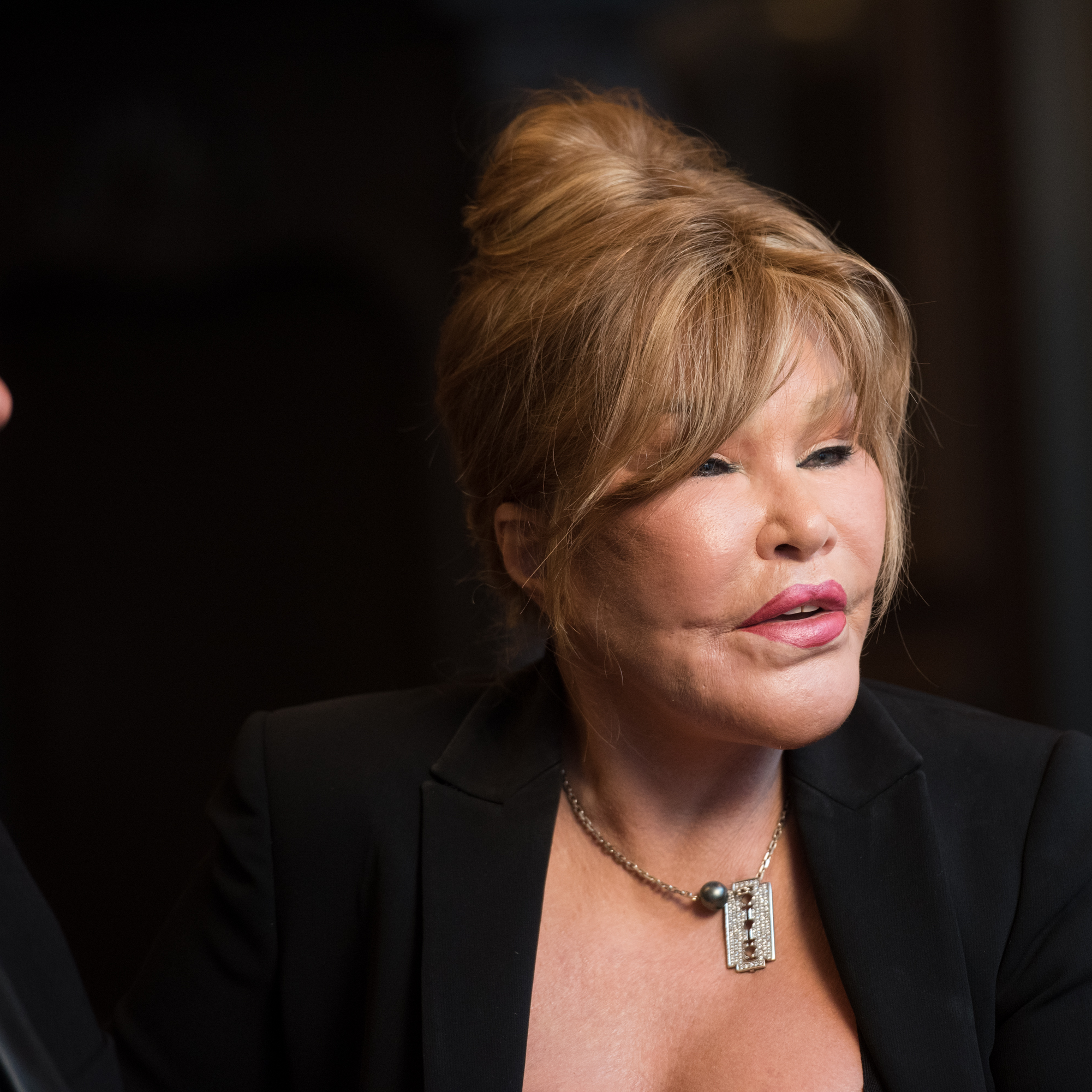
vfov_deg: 6.9
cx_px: 803
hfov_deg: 6.9
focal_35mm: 255
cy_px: 546
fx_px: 9101
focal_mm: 200
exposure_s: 1/250
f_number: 3.5
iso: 1600
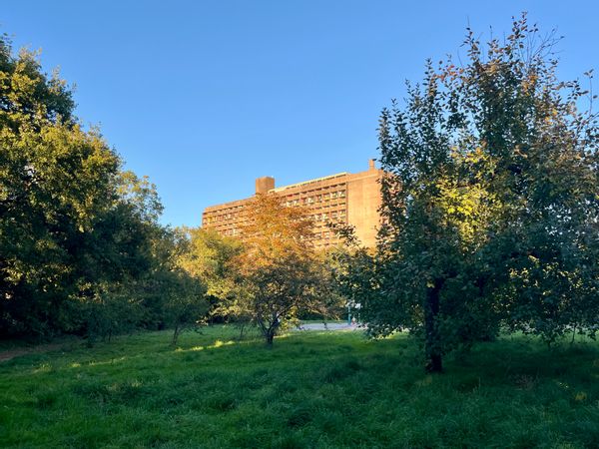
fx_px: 450
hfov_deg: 67.3
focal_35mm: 26
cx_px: 300
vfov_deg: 53.1
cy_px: 224
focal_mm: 5.1
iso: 50
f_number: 1.6
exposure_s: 1/891
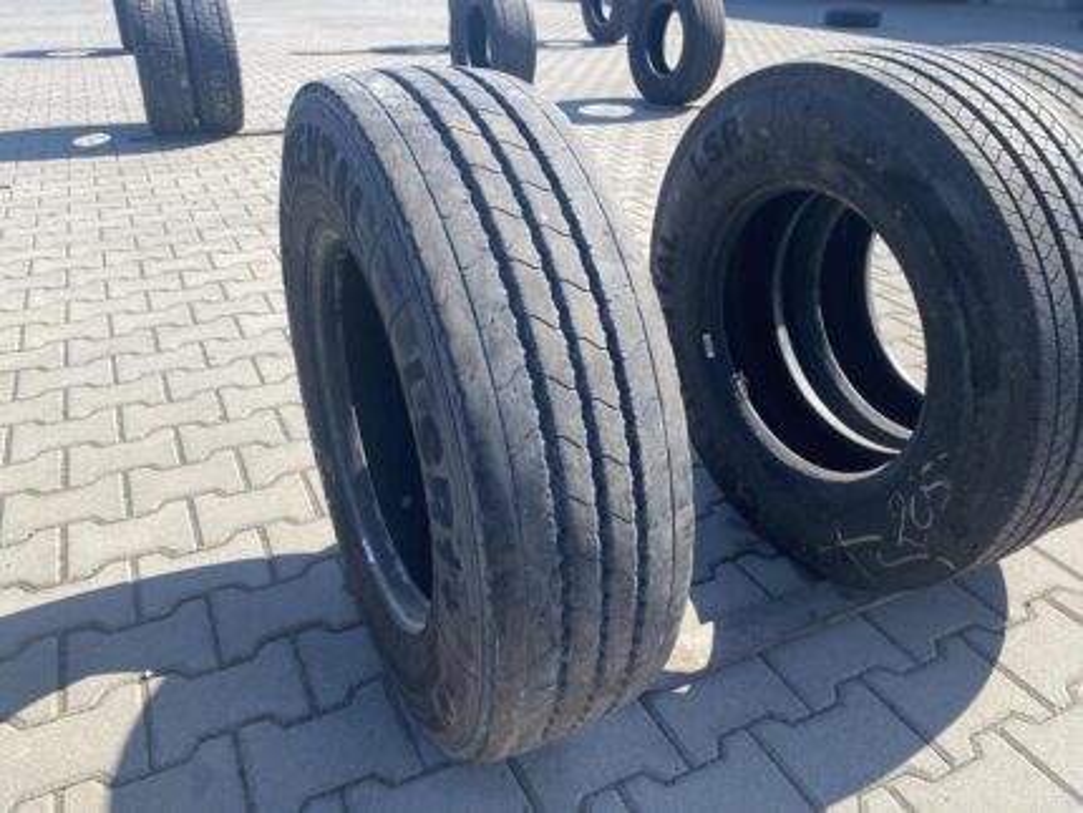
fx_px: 814
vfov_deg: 53.1
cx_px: 542
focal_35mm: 26
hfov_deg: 67.3
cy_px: 406
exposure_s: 1/890
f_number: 1.8
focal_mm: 4.25
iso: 32
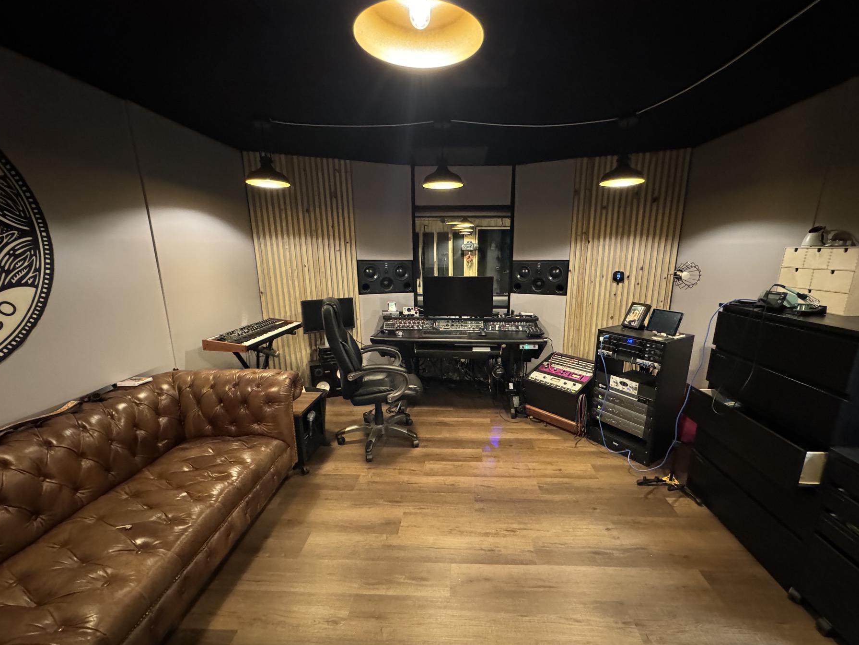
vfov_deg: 81.6
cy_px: 343
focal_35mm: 15
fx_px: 372
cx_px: 453
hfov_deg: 98.1
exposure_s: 1/30
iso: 1250
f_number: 2.2
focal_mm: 2.22
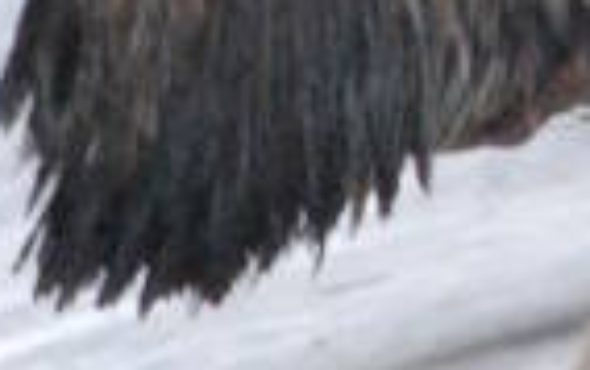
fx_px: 37523
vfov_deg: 0.6
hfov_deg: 0.9
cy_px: -1817
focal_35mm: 2332
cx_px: 1830
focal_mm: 135
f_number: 18
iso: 1600
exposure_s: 1/160
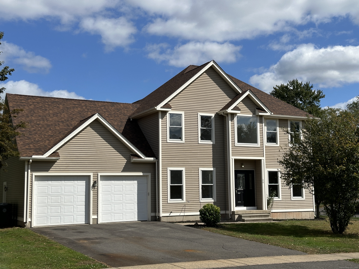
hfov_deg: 39.7
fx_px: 498
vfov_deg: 30.3
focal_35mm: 48
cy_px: 134
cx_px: 180
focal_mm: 6.86
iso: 64
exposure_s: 1/7092
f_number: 1.78
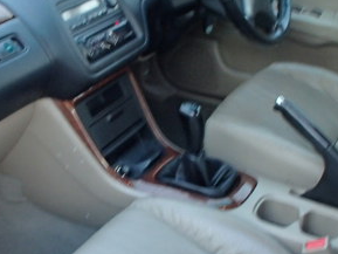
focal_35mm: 62
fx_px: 606
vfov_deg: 23.7
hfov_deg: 30.9
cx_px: 106
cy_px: 128
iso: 500
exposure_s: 1/30
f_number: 3.9
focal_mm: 5
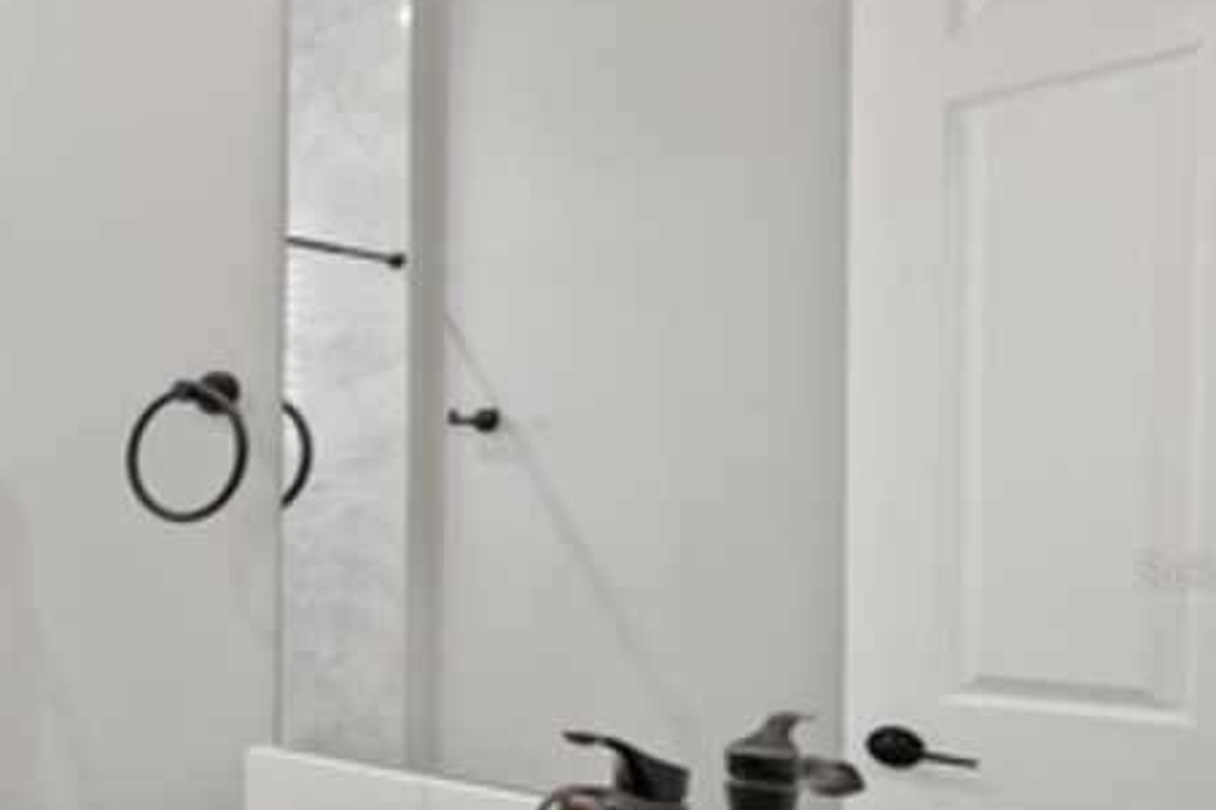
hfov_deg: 35.5
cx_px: -395
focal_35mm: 34
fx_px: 1148
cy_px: 570
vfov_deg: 38.2
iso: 50
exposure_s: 1/2
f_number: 7.1
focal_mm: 12
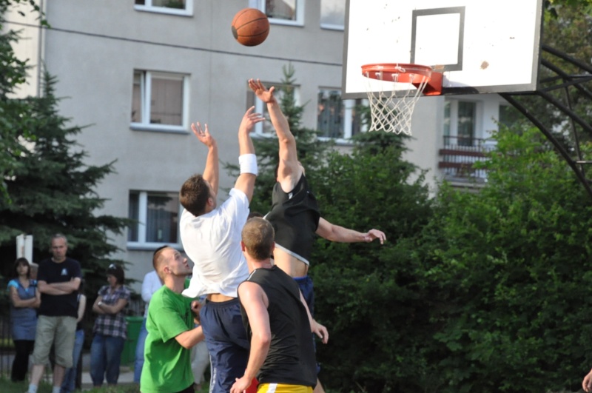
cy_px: 196
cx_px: 296
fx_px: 1921
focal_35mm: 117
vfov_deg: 11.7
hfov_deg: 17.5
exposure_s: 1/1250
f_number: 5.6
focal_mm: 78
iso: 2000
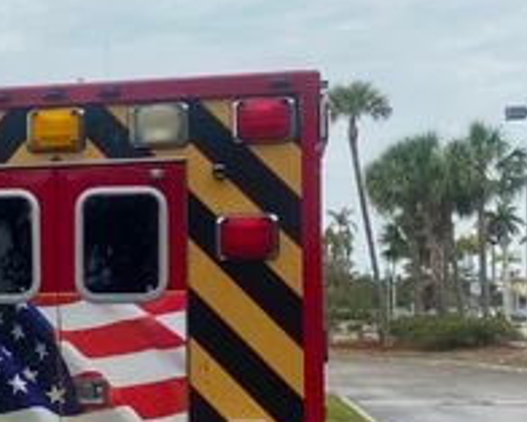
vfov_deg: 18.4
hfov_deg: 22.3
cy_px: 331
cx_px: 27
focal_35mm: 83
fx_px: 1295
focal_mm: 4.25
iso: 32
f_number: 1.8
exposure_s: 1/3125
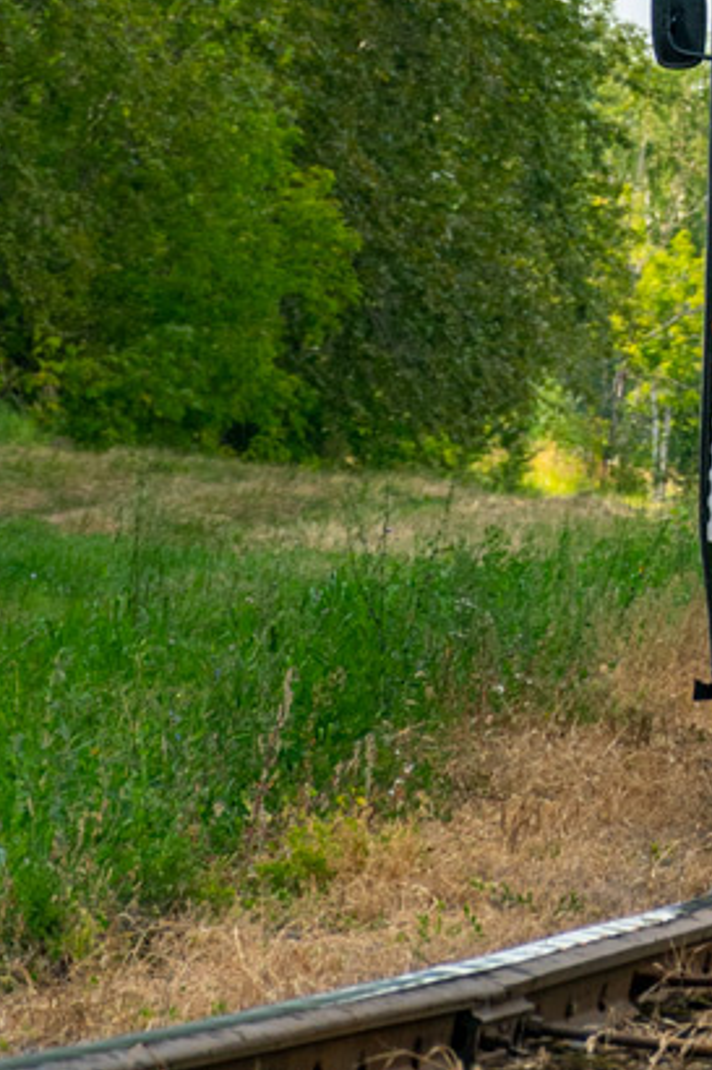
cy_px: -799
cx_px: 1076
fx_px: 16530
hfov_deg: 2.5
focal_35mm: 557
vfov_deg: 3.7
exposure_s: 1/640
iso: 100
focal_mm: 105
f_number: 5.6
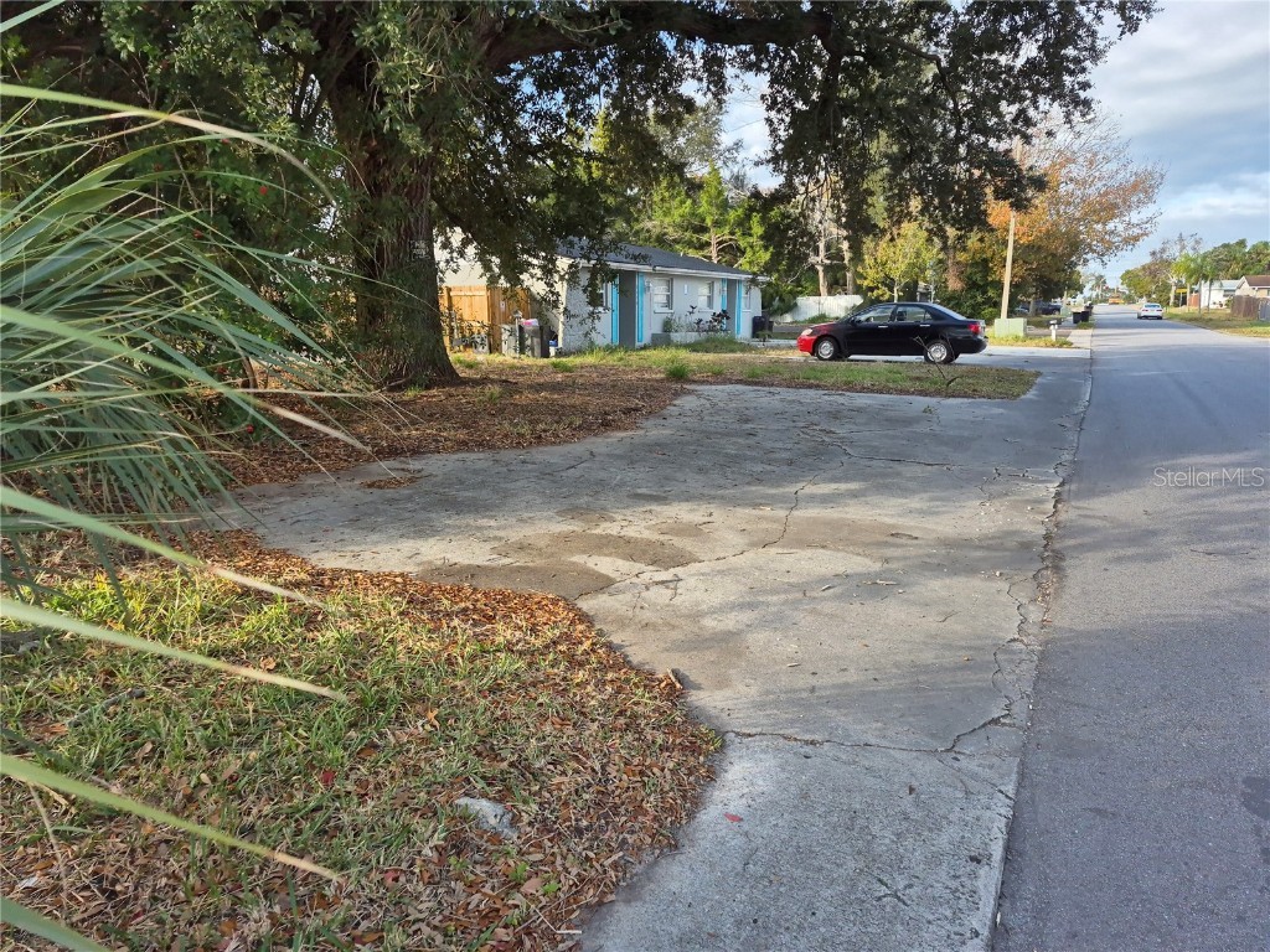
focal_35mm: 23
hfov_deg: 73.9
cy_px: 476
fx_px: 844
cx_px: 635
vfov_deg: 58.9
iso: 25
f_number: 1.8
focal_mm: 5.4
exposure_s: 1/376
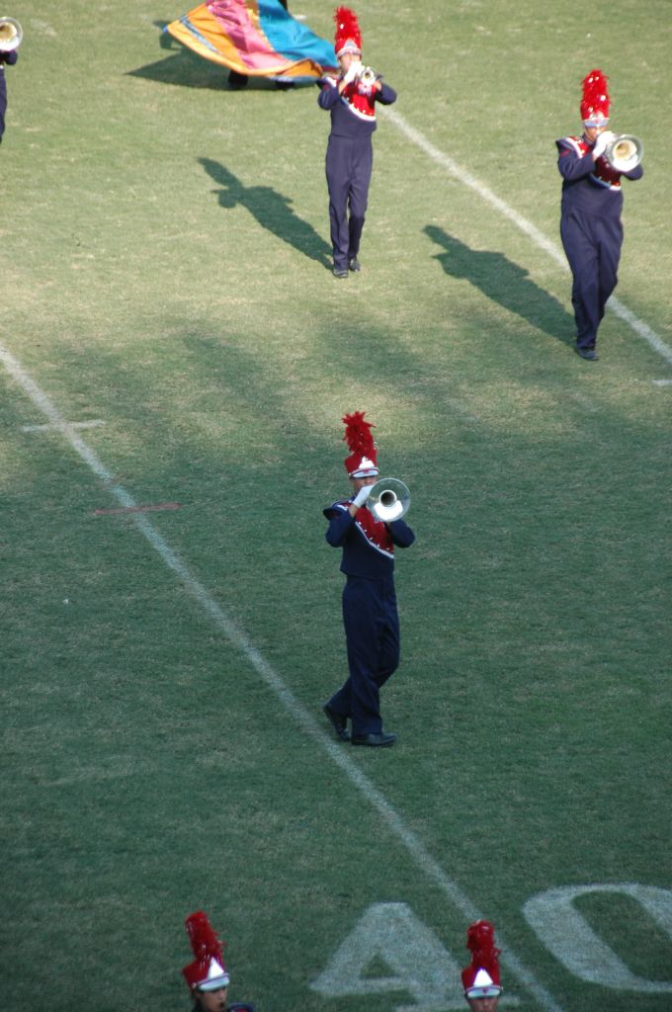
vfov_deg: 6.9
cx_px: 336
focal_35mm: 300
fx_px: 8422
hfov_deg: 4.6
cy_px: 506
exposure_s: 1/250
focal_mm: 200
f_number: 5.6
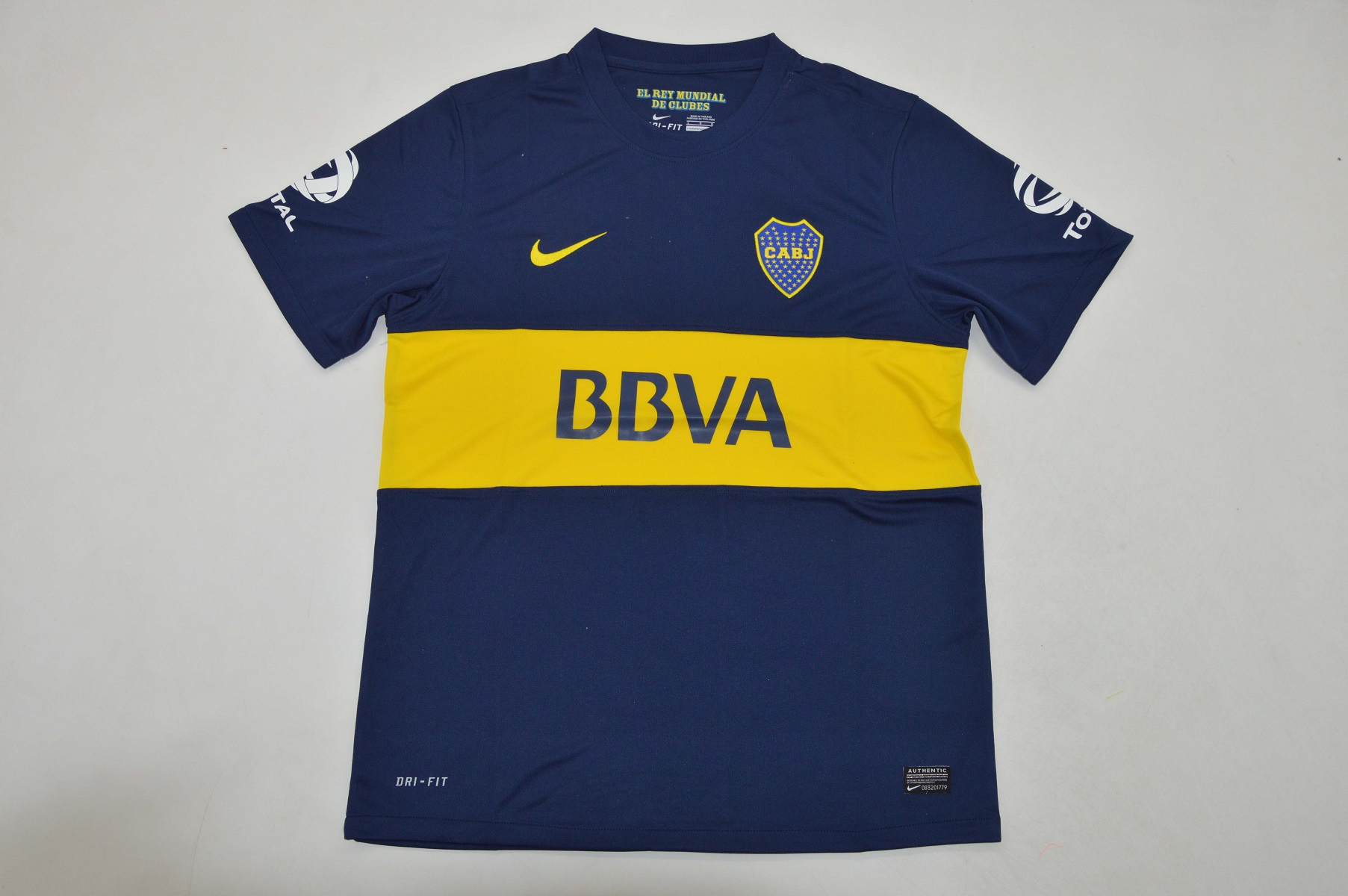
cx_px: 674
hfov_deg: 67.4
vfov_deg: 47.8
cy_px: 448
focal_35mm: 27
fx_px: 1010
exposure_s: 1/200
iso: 400
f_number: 10
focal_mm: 18
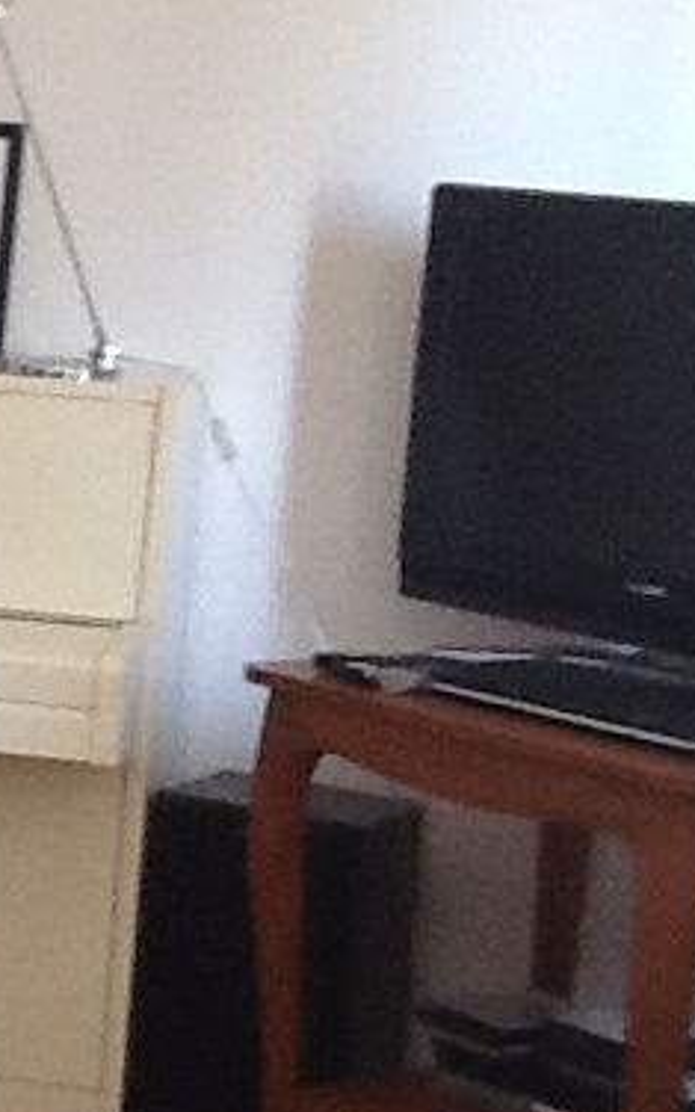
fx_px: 3606
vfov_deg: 17.5
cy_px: 470
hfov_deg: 10.3
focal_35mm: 119
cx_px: -609
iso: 64
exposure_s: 1/30
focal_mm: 2.03
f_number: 2.4
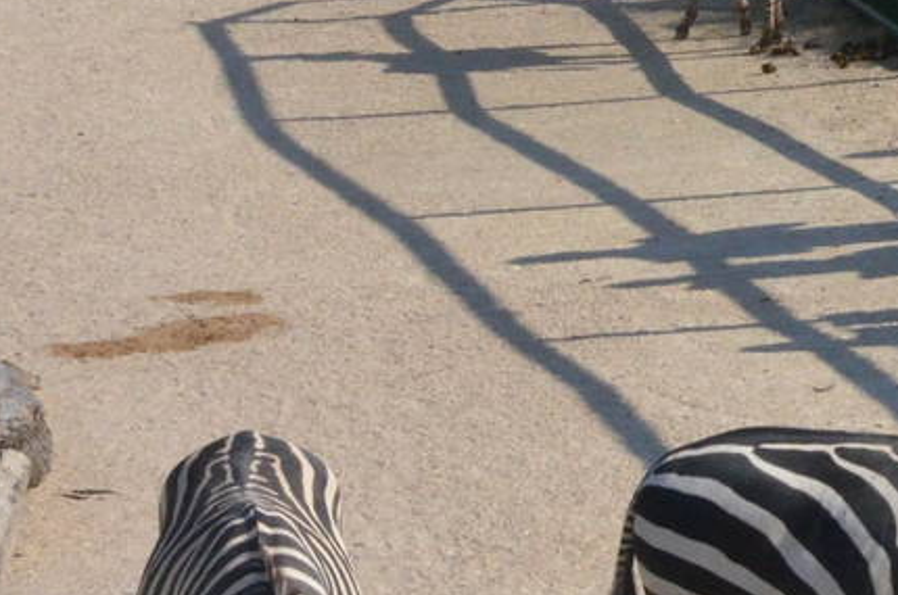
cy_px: 40
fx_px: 7640
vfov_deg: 4.5
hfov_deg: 6.6
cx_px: 1280
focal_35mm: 307
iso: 2500
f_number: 16
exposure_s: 1/1000
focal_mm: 55
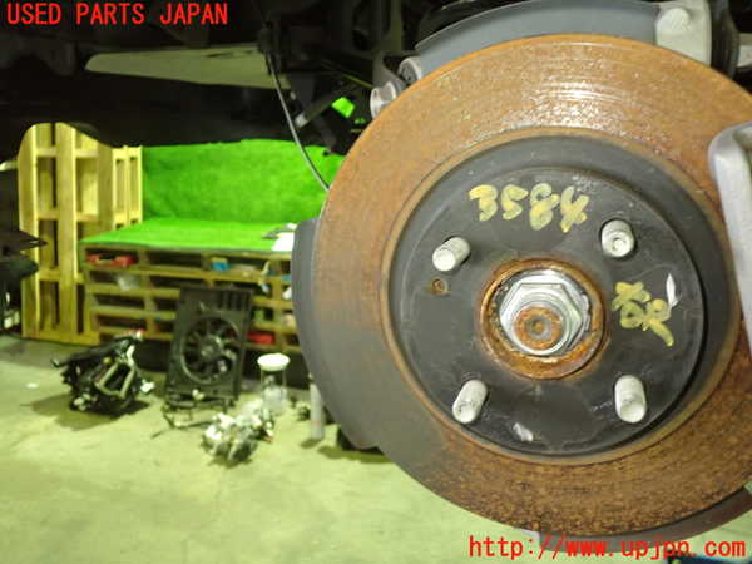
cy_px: 282
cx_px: 376
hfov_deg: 60.0
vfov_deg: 46.8
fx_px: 652
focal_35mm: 30
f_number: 2.3
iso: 800
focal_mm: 5.4
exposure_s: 1/30
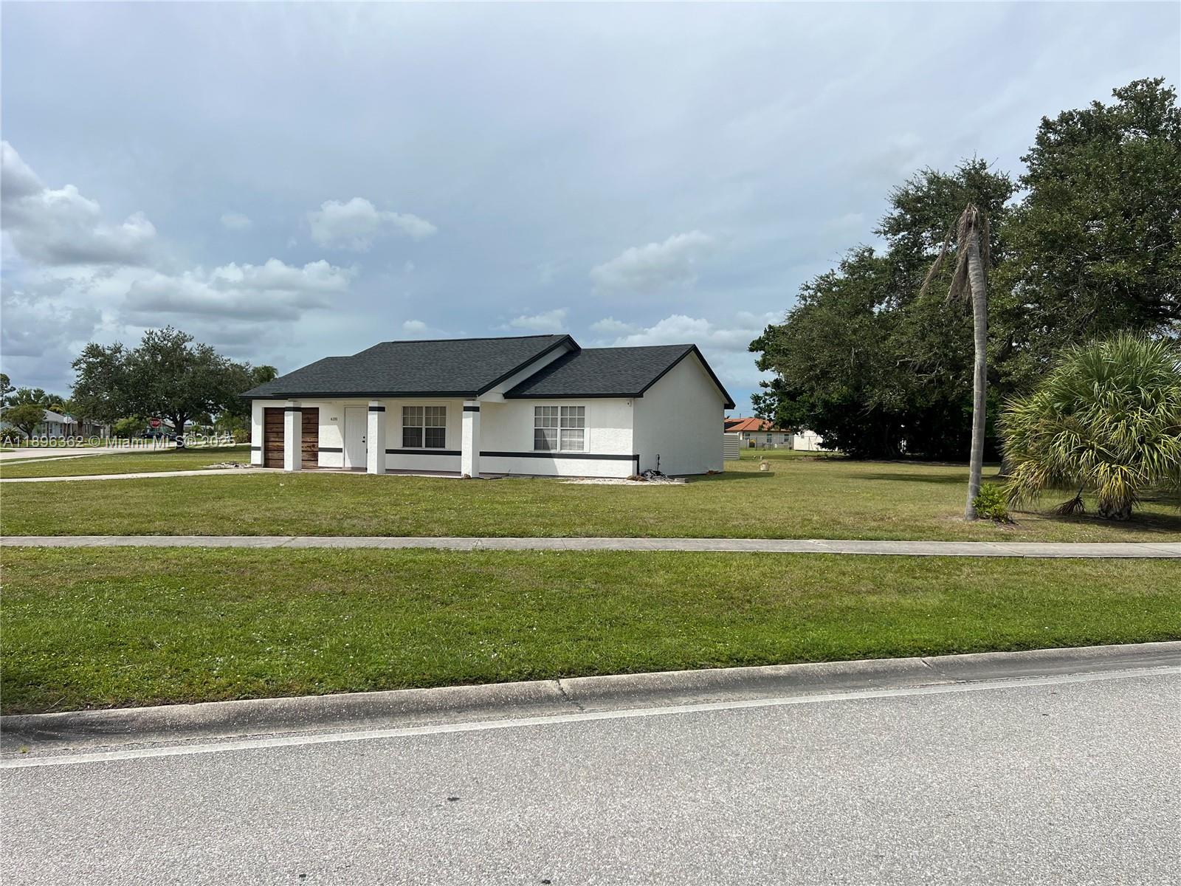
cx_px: 590
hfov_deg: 67.3
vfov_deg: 53.1
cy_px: 443
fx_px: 887
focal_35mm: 26
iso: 50
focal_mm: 5.7
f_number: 1.5
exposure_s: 1/6993
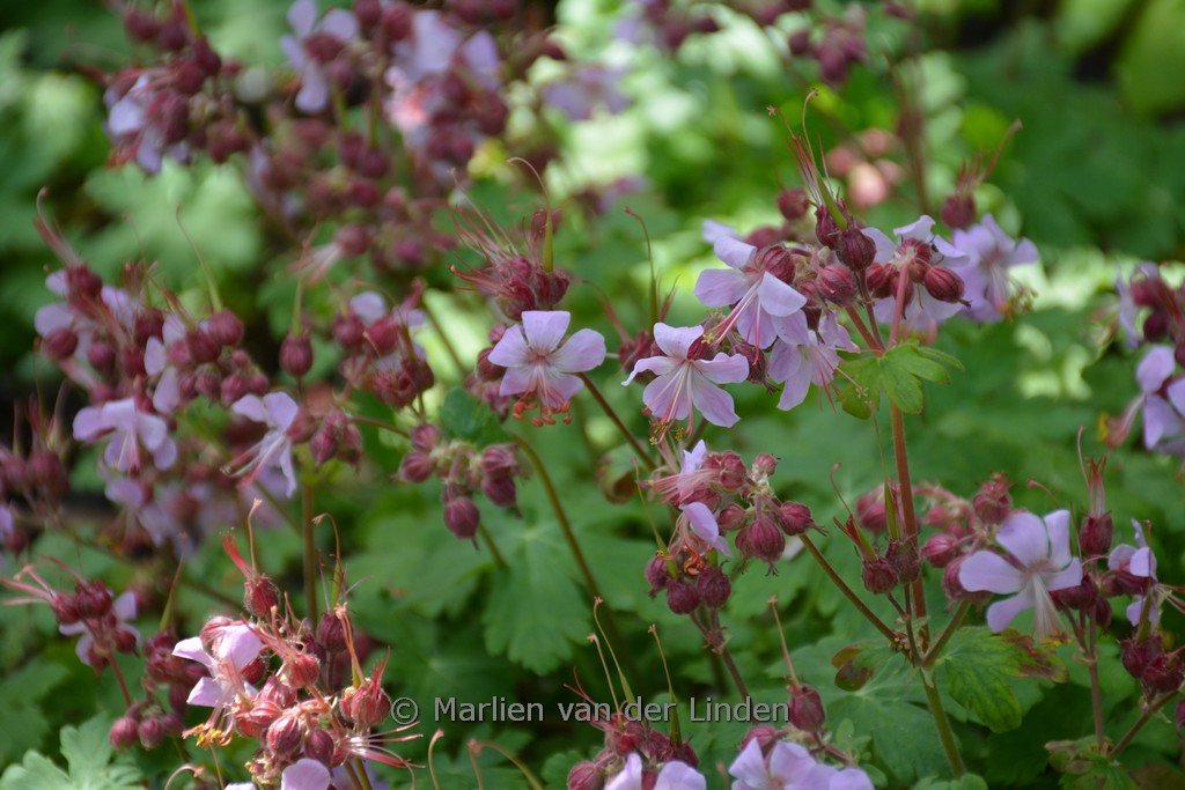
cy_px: 395
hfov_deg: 14.4
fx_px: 4691
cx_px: 592
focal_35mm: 142
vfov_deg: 9.6
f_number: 5.3
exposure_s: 1/500
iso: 400
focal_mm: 95
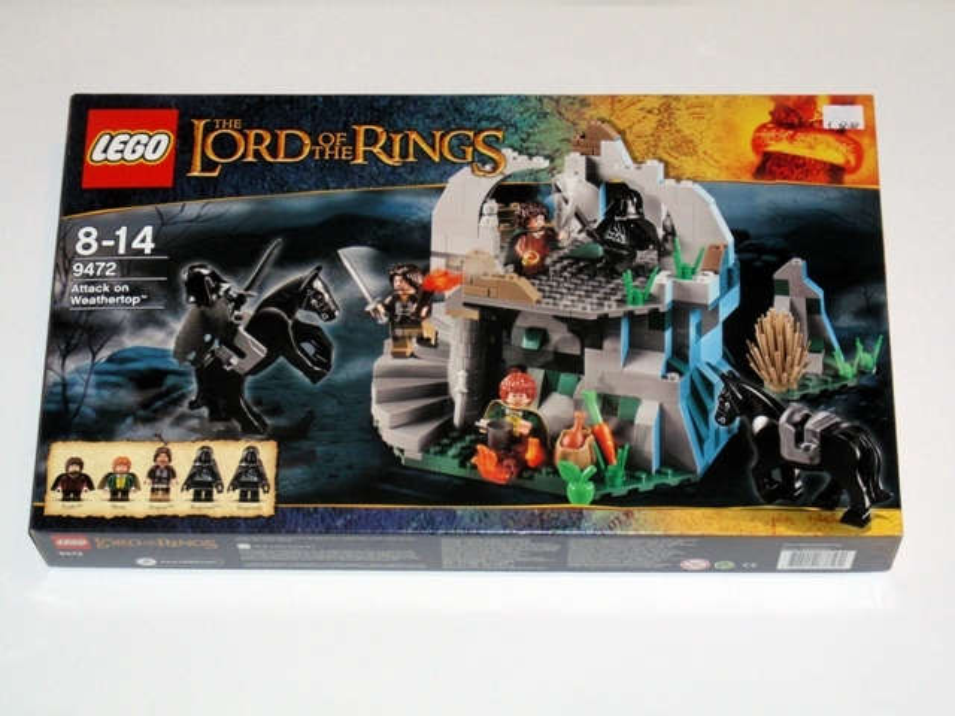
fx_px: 2345
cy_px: 358
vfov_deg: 17.4
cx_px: 478
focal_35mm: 85
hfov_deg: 23.0
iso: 200
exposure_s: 1/100
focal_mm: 15.02
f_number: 5.1
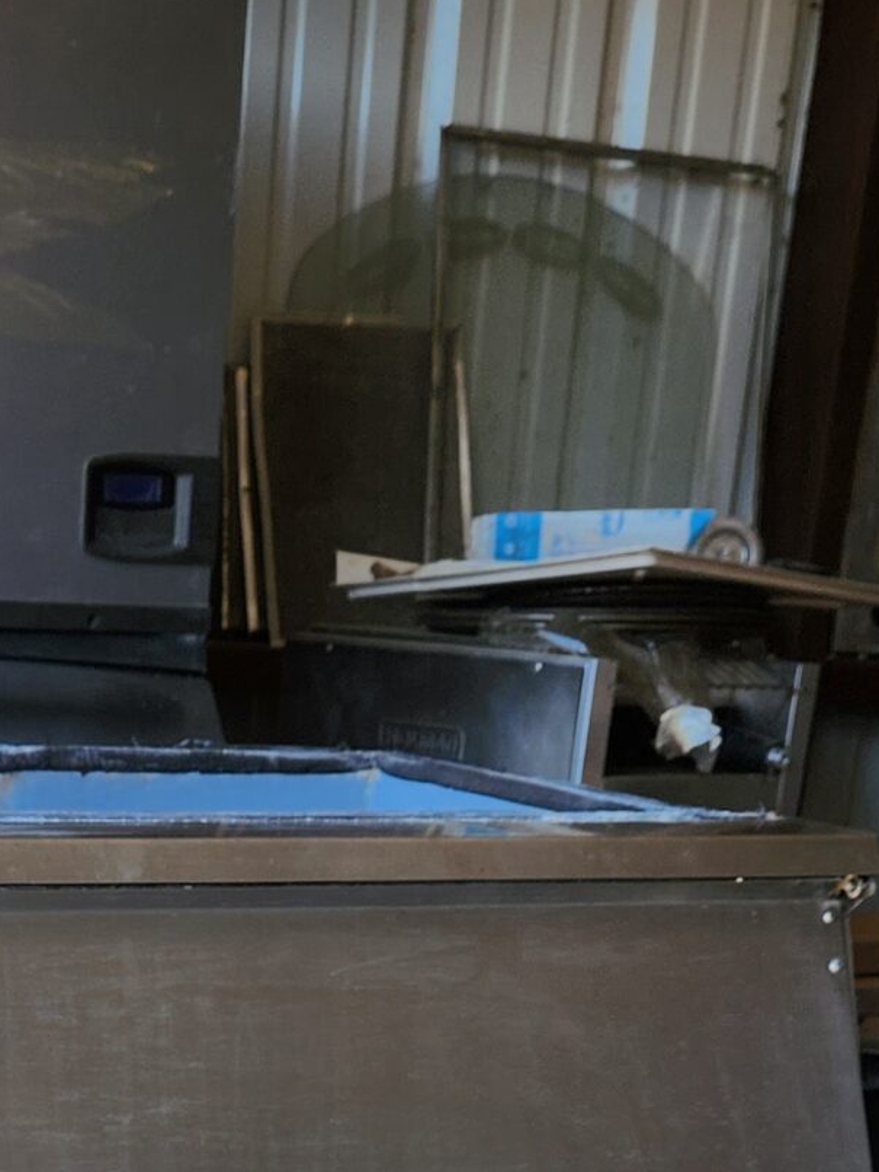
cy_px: 1525
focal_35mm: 73
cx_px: 106
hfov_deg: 19.8
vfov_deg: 23.6
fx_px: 2472
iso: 20
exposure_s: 1/483
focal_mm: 5.4
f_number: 1.8
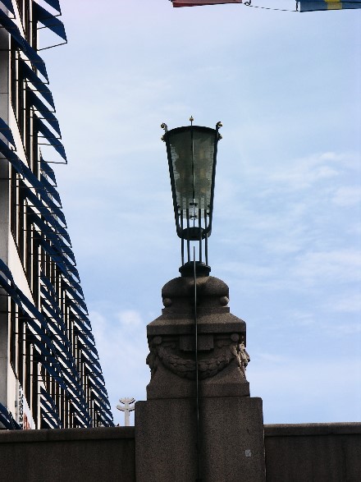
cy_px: 241
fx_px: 2504
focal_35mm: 180
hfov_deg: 8.2
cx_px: 180
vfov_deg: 11.0
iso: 50
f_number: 7.1
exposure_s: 1/170
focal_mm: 44.7
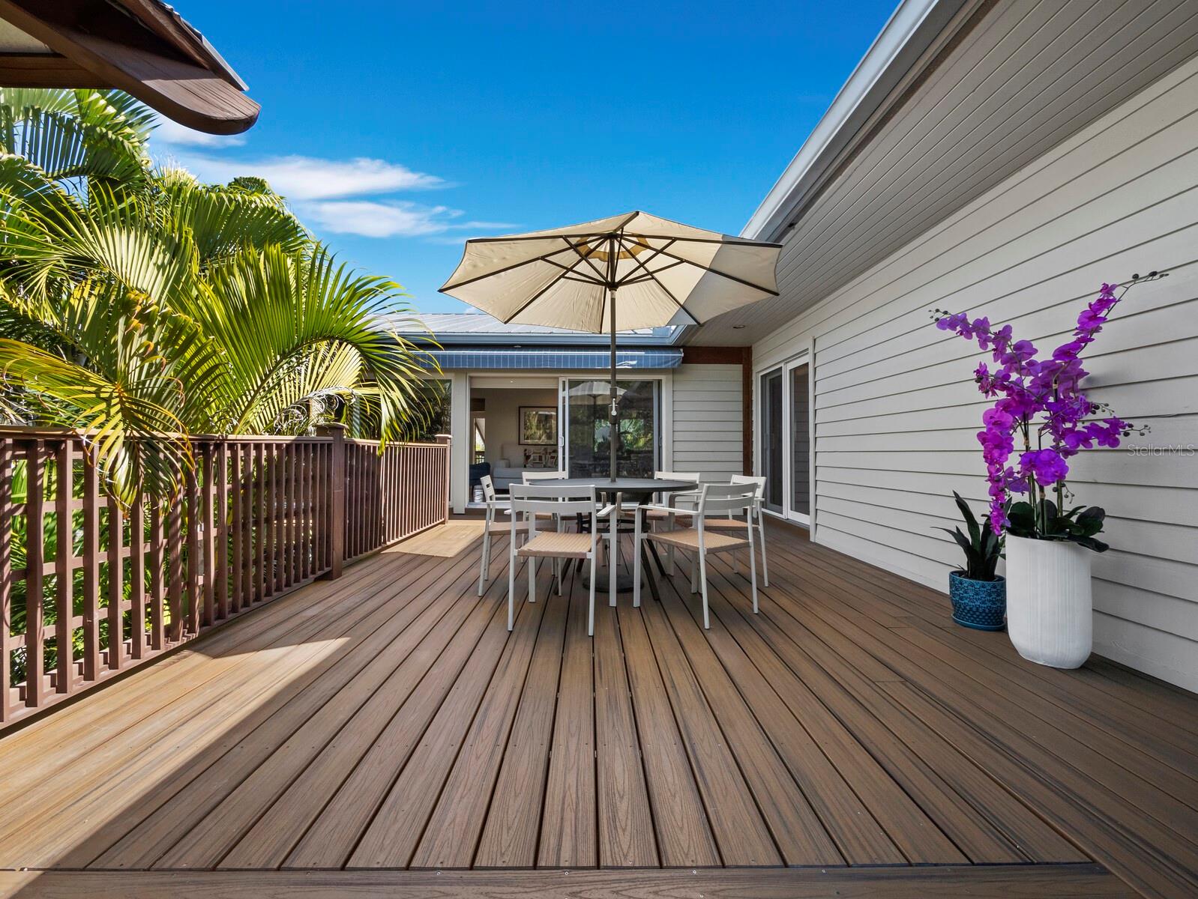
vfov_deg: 85.7
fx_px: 485
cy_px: 450
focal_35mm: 14
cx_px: 599
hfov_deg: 102.0
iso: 320
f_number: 13
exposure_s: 1/80
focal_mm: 7
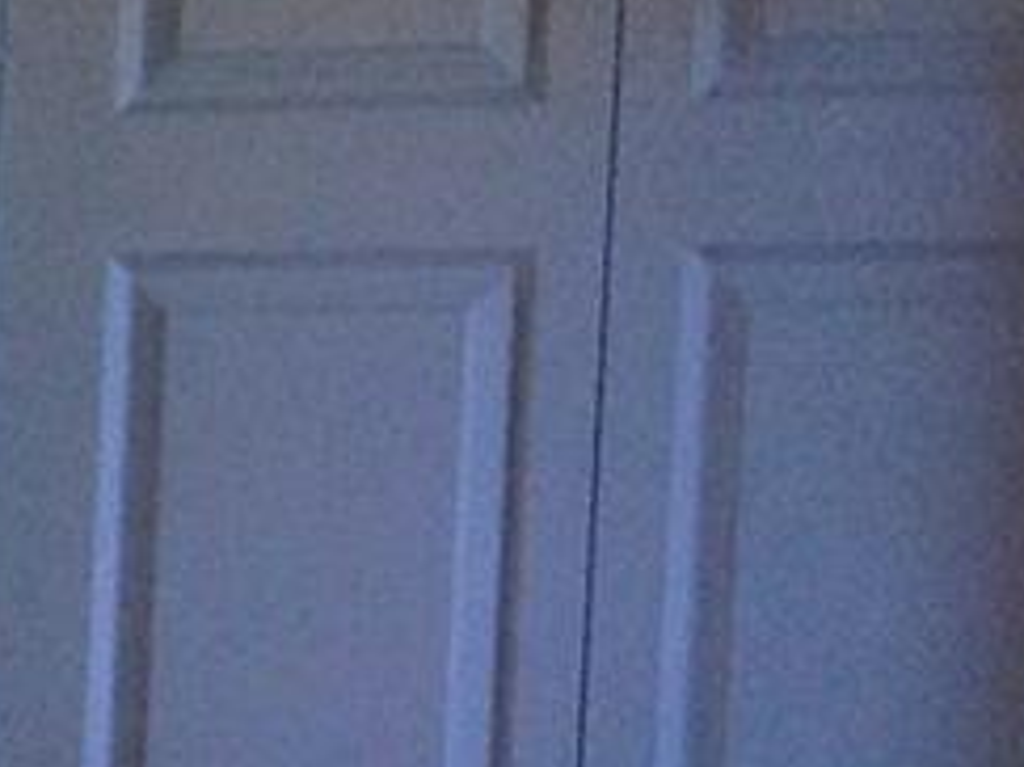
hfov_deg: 7.5
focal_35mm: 230
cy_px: 1433
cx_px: -2145
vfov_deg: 6.3
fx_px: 6800
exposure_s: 1/60
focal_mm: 4.28
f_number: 2.4
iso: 64
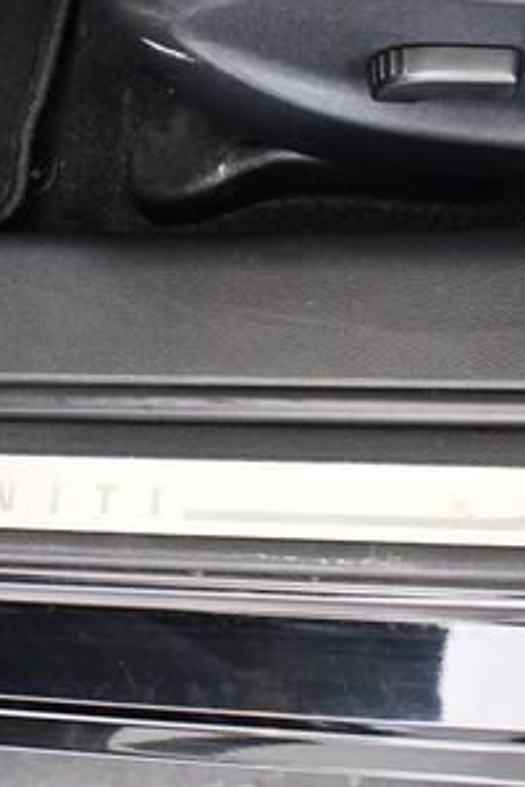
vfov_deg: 21.6
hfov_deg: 14.4
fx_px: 2056
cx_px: 50
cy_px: 299
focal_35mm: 94
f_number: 3.8
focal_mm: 22
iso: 3200
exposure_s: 1/60
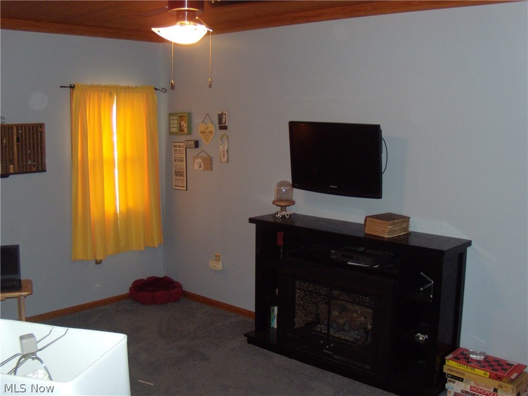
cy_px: 198
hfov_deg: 51.4
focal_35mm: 36
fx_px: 549
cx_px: 264
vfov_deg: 39.7
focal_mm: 6.4
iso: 250
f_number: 3.6
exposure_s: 1/30
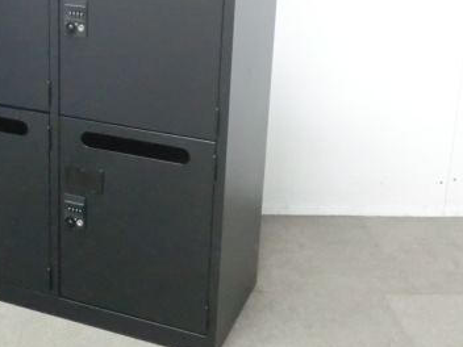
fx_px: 923
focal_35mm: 69
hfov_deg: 27.4
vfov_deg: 21.0
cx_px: 75
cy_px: 58
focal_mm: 6.9
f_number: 3.9
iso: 800
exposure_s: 1/20
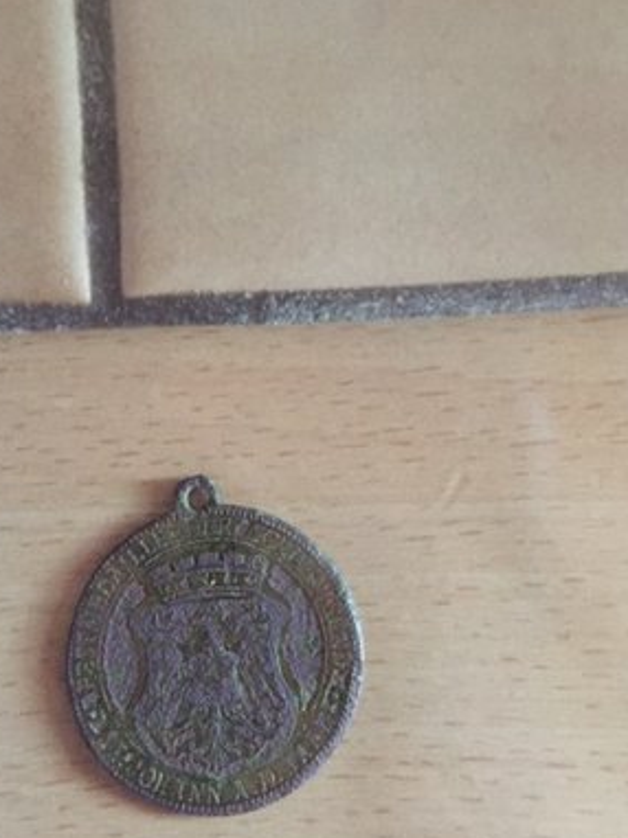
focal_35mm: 38
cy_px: 469
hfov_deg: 37.6
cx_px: 273
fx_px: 920
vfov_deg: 48.9
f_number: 2.2
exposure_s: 1/15
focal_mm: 4.15
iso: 500
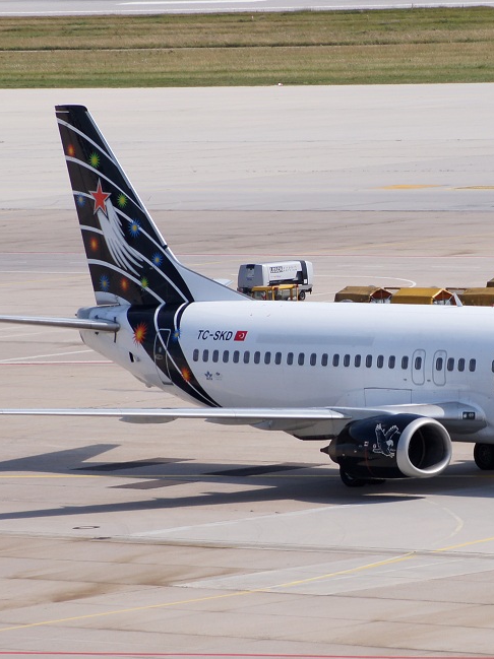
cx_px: 396
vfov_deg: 7.6
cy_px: 330
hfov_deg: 5.7
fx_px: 4990
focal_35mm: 262
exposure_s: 1/320
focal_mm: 120
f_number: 10
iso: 100
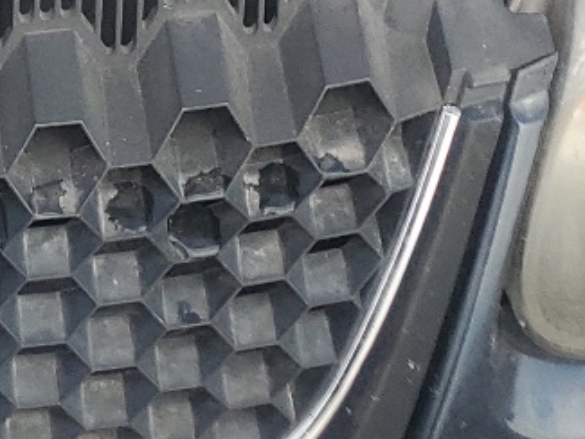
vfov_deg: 10.1
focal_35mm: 128
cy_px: -633
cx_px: -461
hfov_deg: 13.8
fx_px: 2164
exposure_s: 1/714
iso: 50
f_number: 1.5
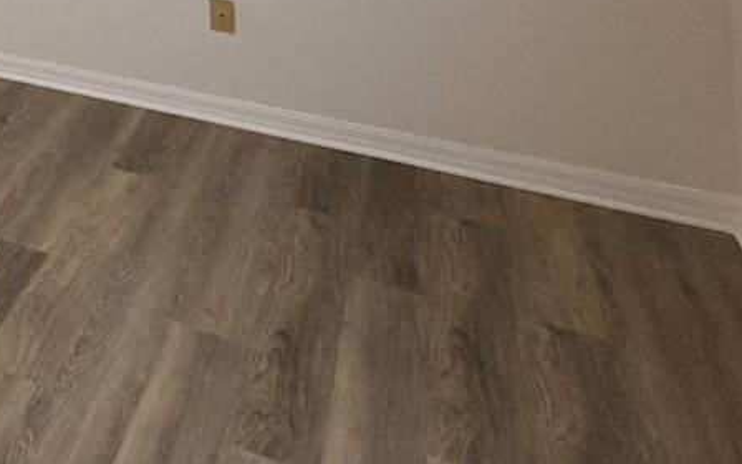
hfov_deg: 24.2
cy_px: -355
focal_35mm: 53
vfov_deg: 19.1
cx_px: -500
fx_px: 1072
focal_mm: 2.22
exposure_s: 1/120
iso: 250
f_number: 2.2
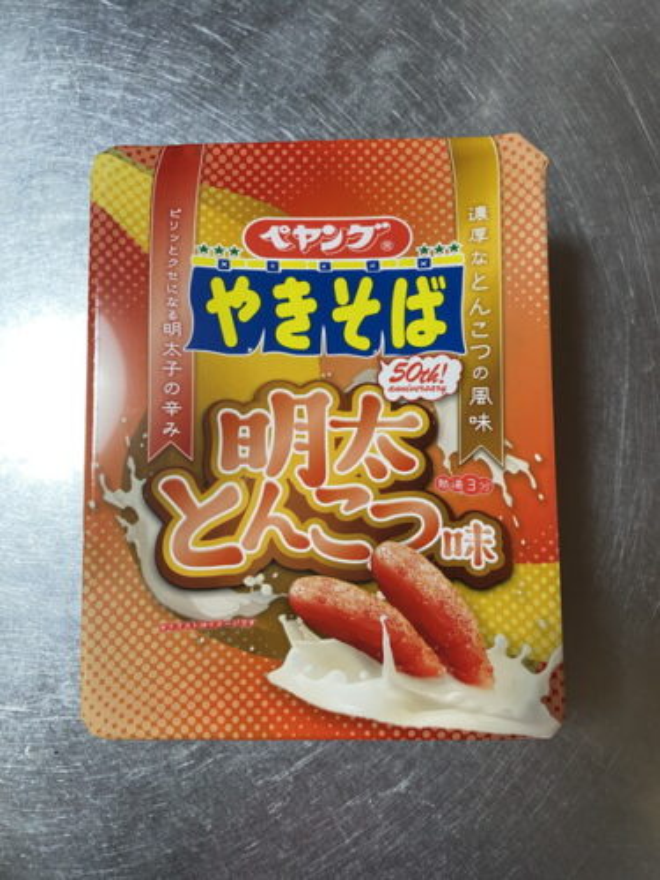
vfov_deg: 67.3
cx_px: 330
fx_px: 661
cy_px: 440
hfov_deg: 53.1
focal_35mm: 26
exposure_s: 1/50
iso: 100
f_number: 1.8
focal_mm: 4.25
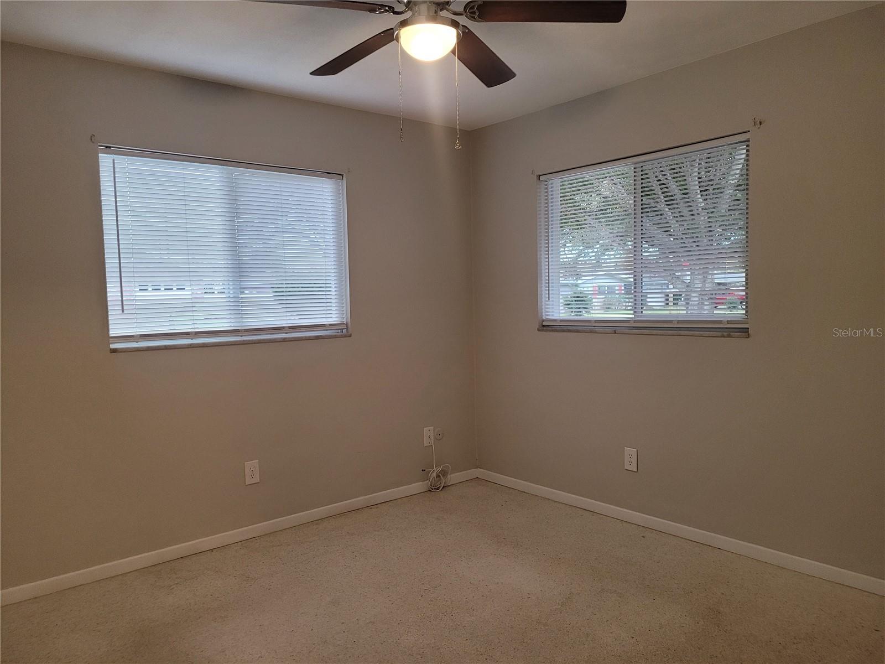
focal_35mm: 26
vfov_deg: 53.1
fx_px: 665
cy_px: 332
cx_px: 442
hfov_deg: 67.3
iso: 250
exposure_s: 1/120
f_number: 1.8
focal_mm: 5.4
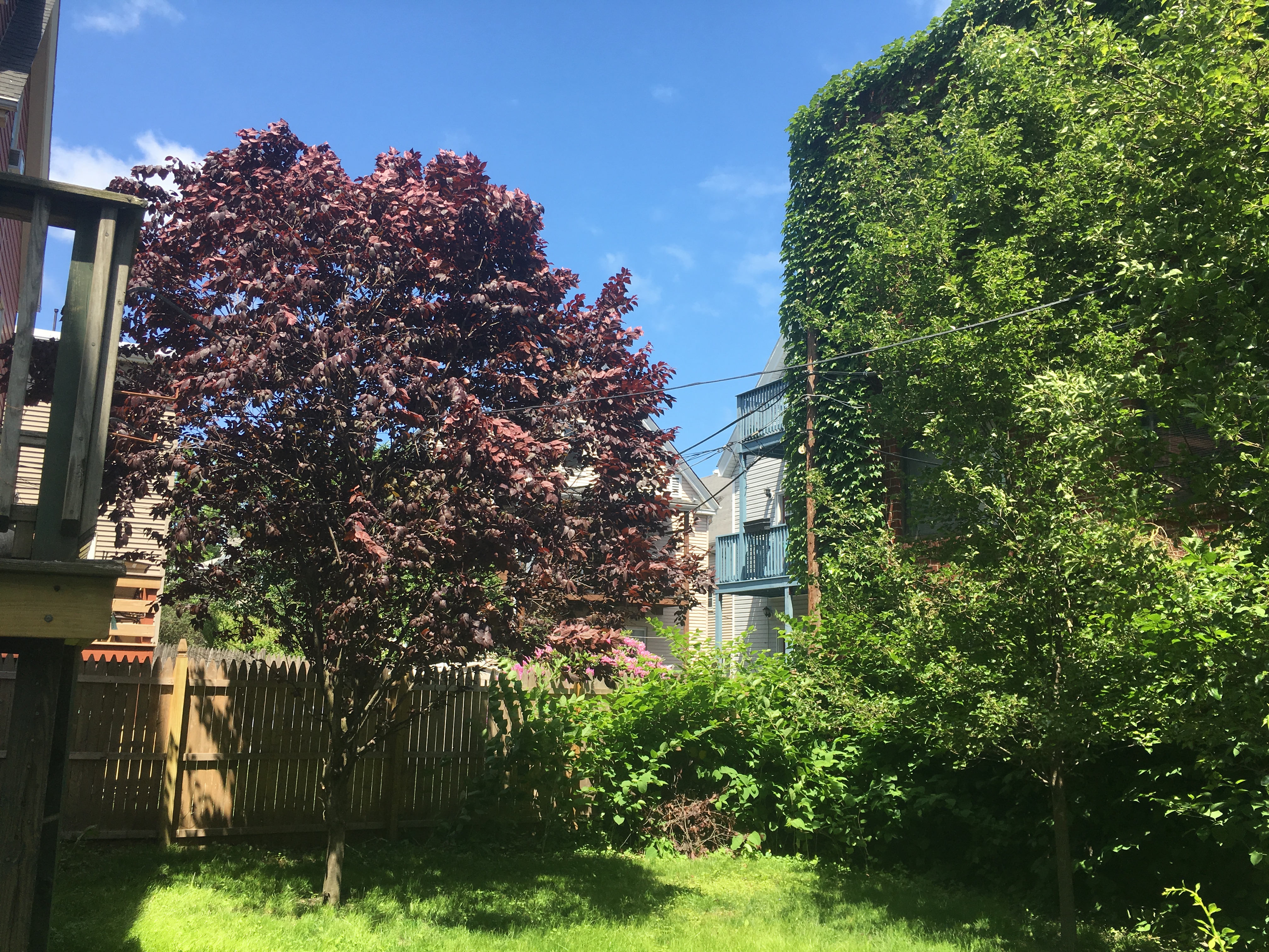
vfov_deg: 48.2
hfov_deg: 61.7
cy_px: 476
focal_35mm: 29
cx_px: 634
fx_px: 1063
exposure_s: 1/777
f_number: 2.2
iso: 25
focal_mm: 4.15
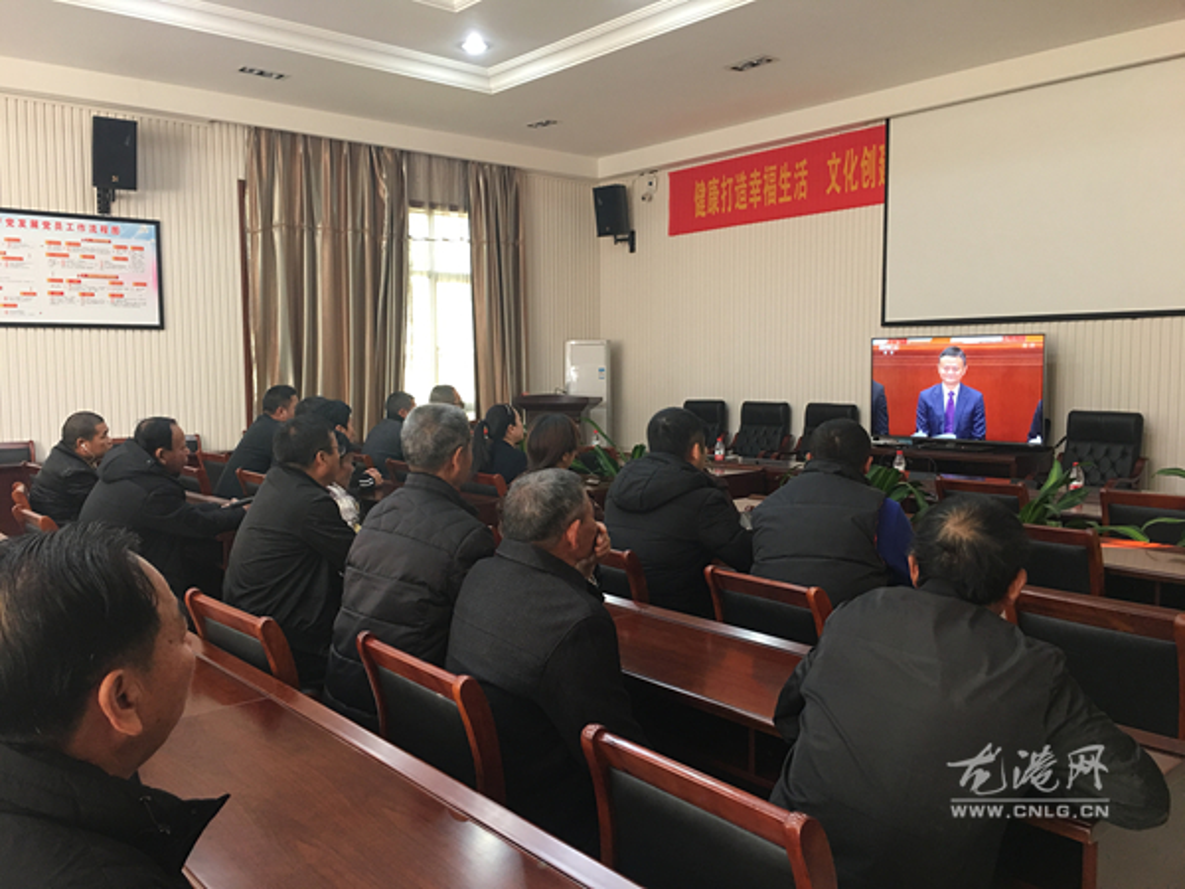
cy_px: 444
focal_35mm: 29
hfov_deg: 61.7
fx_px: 993
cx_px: 592
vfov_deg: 48.2
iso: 64
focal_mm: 4.15
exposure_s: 1/17
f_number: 2.2
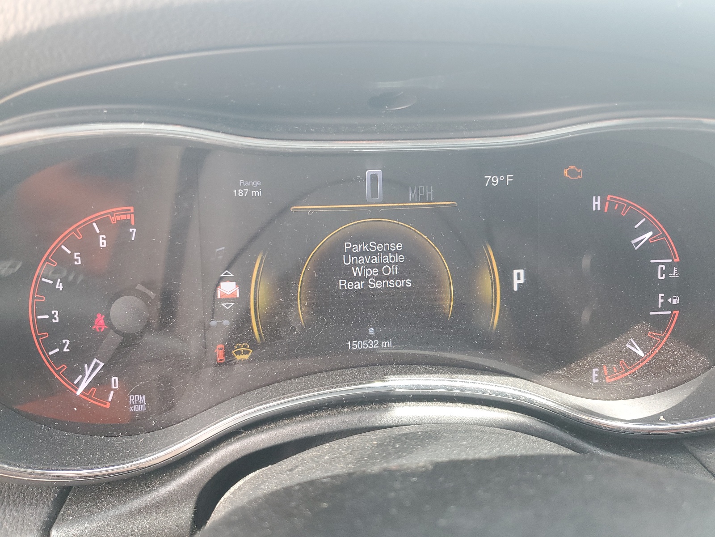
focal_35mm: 26
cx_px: 358
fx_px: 537
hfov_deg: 67.3
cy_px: 268
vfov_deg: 53.1
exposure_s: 1/60.2
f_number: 1.5
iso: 90
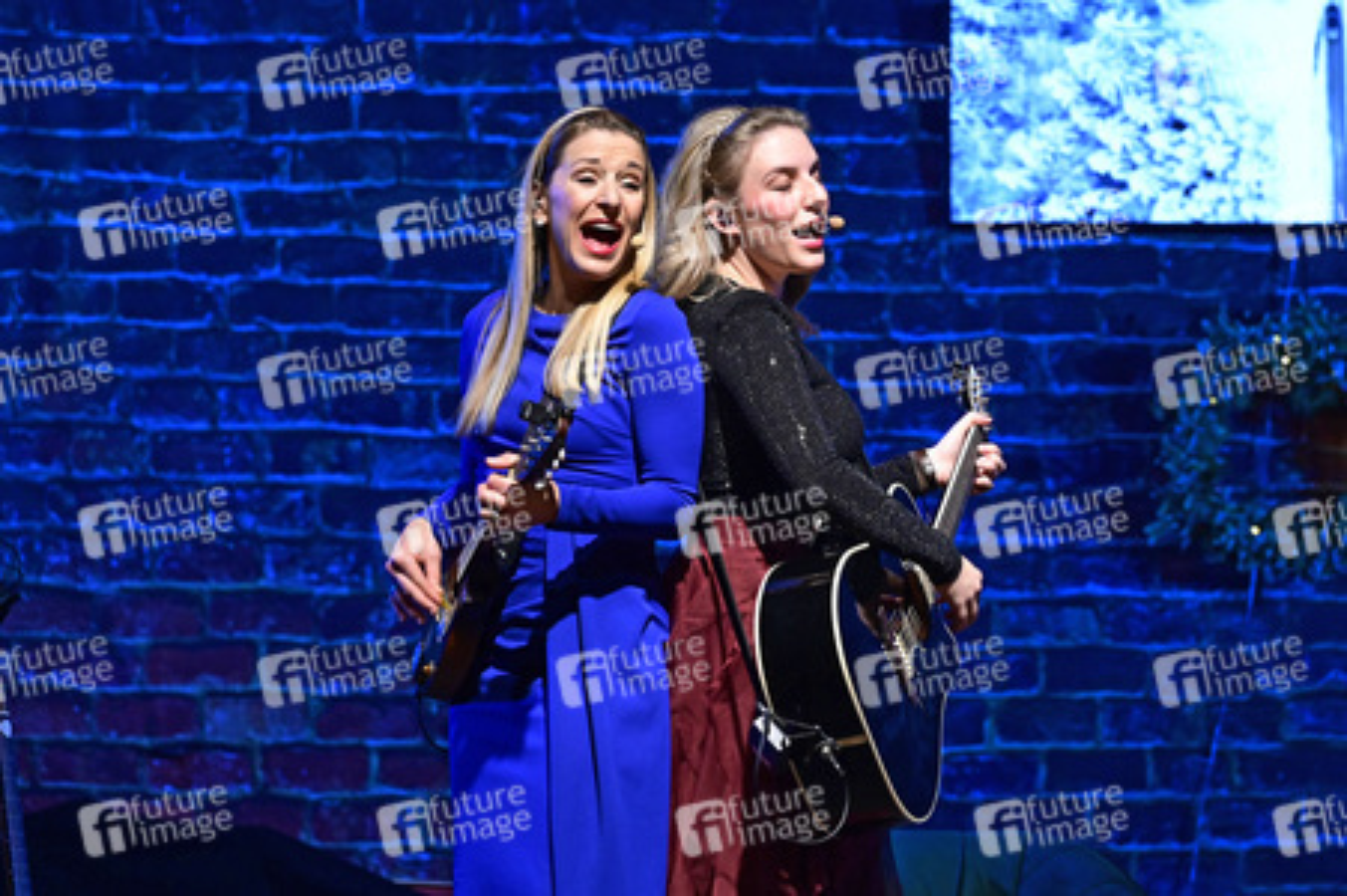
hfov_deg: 10.3
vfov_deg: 6.9
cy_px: 448
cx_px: 674
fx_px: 7478
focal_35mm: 200
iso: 3200
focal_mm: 200
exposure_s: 1/320
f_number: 4.5
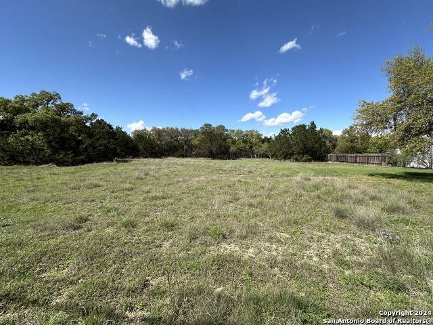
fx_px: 175
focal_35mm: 14
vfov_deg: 85.7
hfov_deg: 102.1
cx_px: 216
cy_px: 162
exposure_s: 1/1887
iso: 50
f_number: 2.2
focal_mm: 2.22
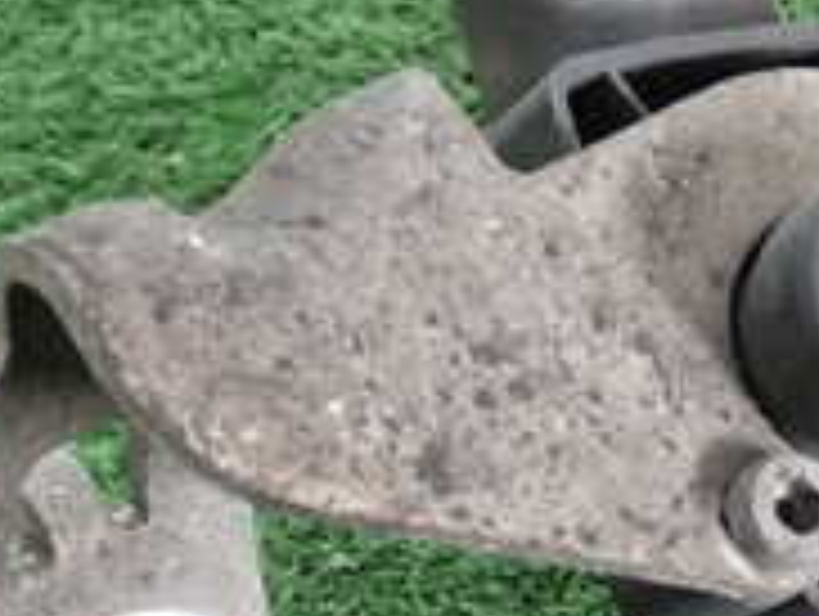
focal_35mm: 125
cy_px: 688
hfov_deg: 15.4
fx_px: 2961
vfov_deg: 11.7
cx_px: 850
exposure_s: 1/40
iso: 320
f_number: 2.7
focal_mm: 6.83
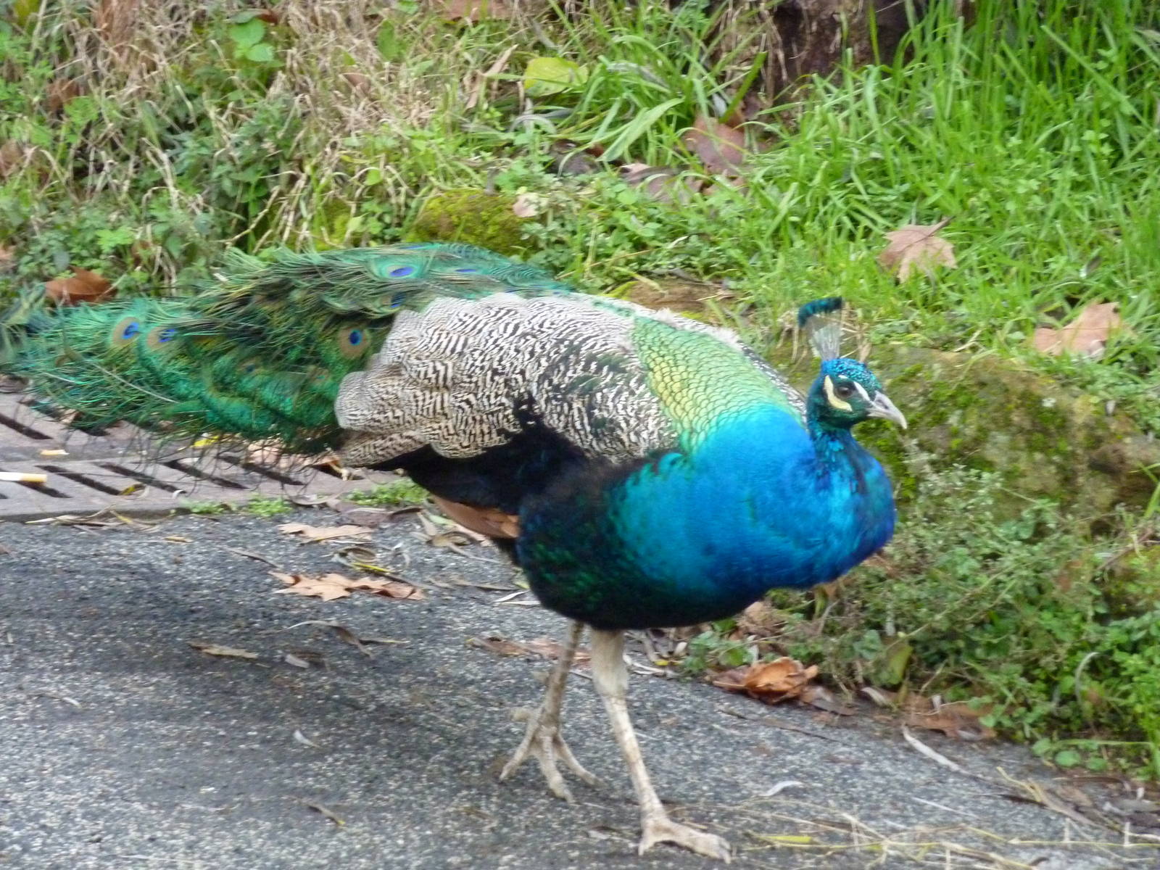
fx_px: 10053
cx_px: 580
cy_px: 435
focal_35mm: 300
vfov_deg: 5.0
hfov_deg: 6.6
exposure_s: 1/250
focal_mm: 49.2
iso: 640
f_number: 4.9
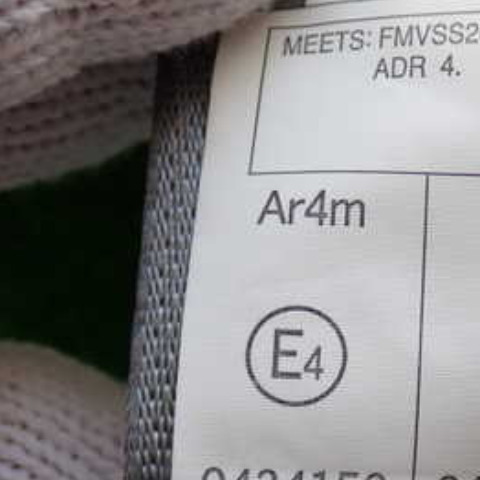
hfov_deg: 19.2
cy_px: 266
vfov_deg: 19.5
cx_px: 429
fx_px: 1396
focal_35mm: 89
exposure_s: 1/80
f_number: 2.9
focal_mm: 7.84
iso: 100
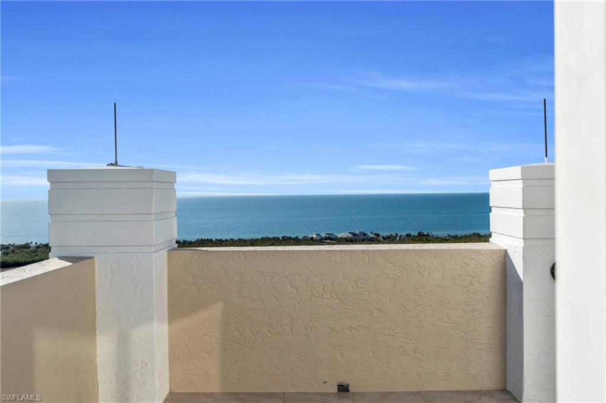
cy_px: 202
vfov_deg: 42.3
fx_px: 521
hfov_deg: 60.3
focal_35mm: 31
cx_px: 303
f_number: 9
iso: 200
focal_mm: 31
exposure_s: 1/3200
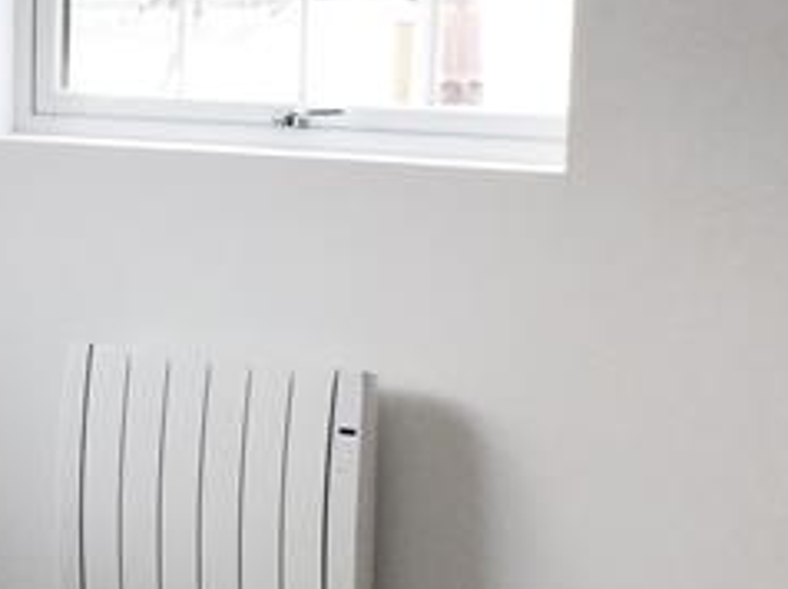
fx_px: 2843
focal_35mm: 125
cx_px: -99
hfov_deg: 15.3
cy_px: 503
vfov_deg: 11.8
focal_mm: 4.15
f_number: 2.2
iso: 32
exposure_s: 1/214
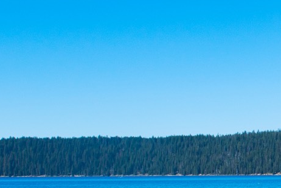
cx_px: 317
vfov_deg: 12.6
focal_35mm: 109
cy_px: 142
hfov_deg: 18.0
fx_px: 852
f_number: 11
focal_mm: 28
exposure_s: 1/500
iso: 400
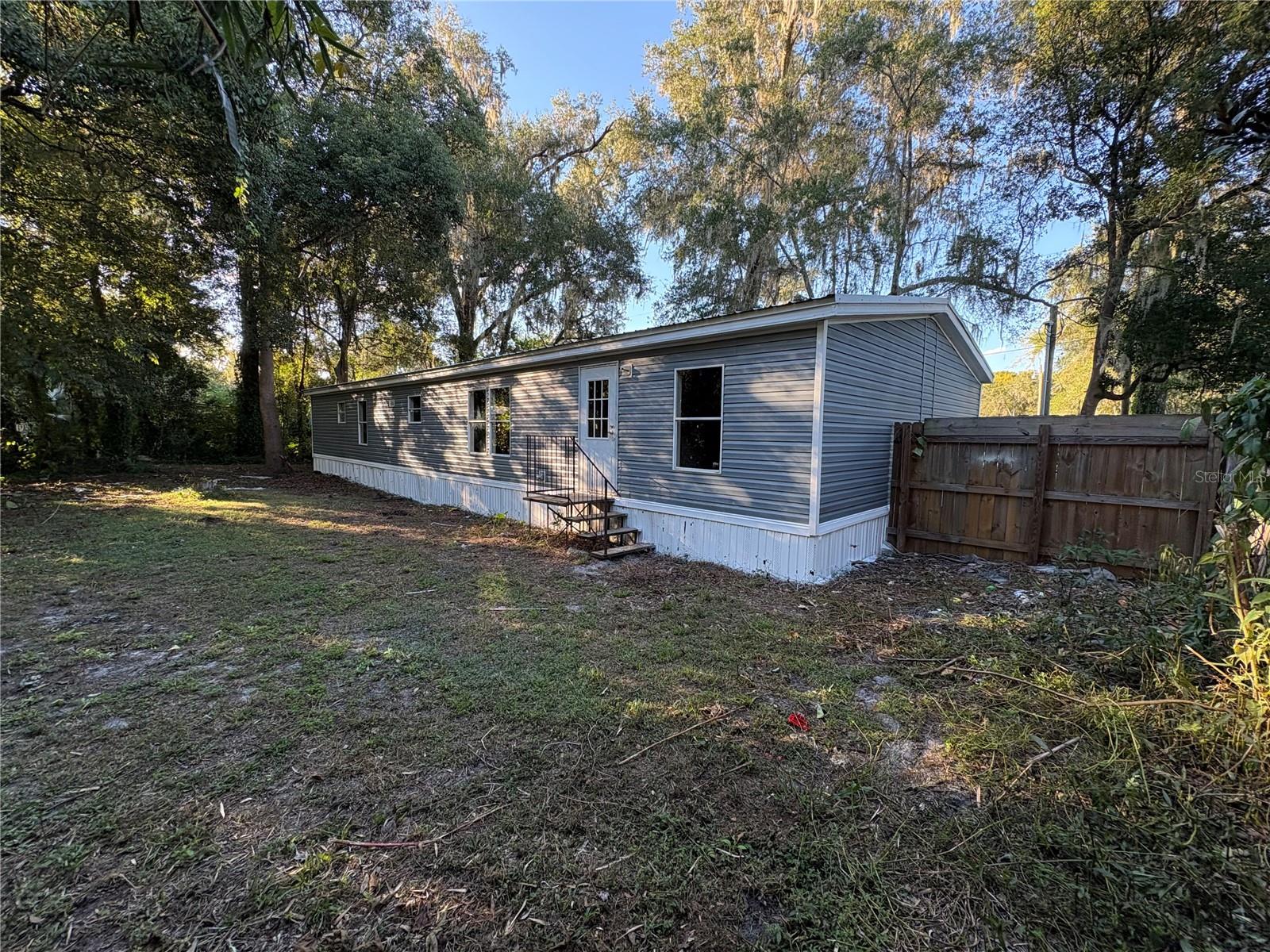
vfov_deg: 85.7
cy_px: 476
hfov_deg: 102.1
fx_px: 514
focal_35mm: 14
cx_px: 635
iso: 80
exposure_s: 1/130
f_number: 2.2
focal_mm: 2.22
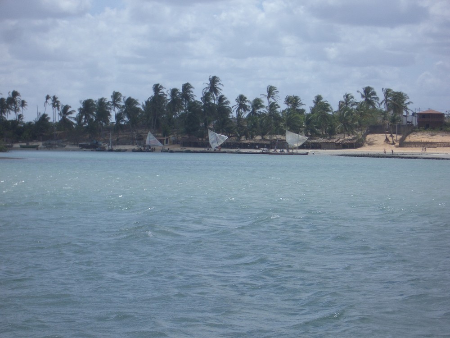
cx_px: 225
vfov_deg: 14.1
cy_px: 169
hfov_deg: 18.7
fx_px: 1365
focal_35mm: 105
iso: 50
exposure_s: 1/320
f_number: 7.7
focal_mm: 17.4
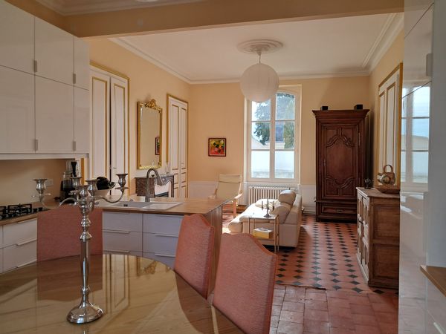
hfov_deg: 65.3
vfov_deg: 51.4
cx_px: 223
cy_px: 167
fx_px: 348
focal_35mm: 27
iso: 50
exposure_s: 1/120
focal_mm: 4
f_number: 1.8
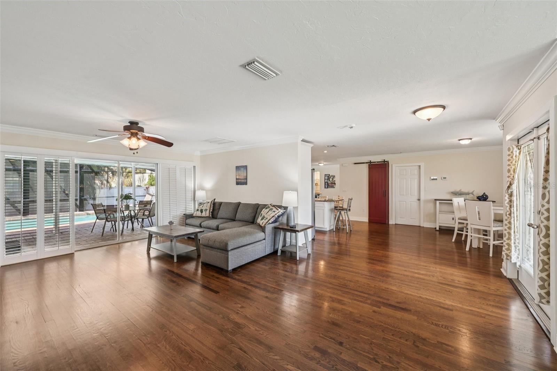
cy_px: 186
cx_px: 278
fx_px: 217
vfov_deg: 81.2
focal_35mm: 14
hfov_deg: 104.3
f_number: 8
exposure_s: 1/15
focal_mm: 14
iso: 400
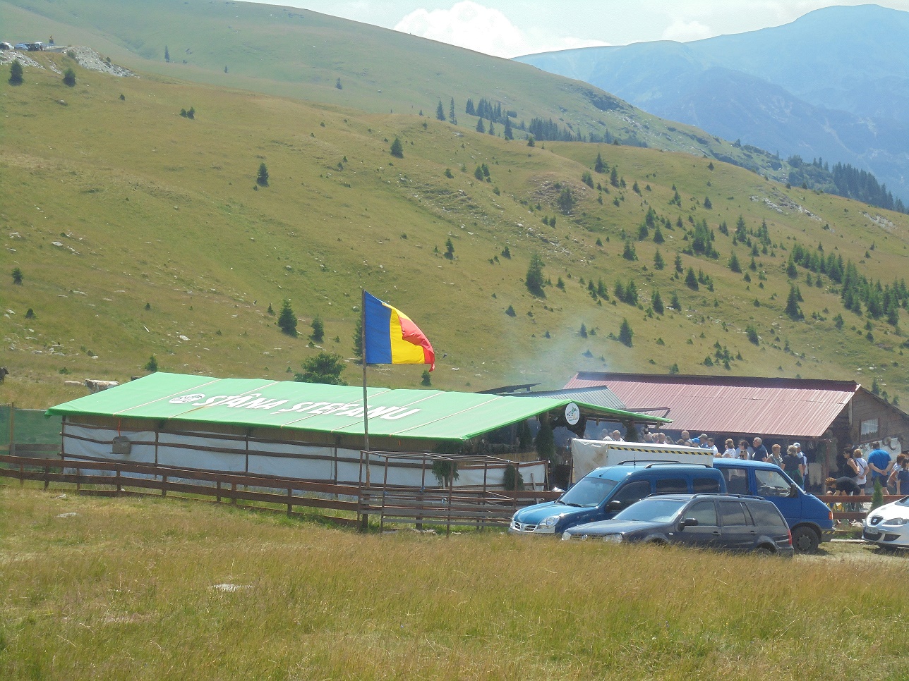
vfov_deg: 20.2
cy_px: 340
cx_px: 454
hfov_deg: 26.7
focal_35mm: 73
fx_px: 1917
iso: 100
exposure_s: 1/500
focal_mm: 13.1
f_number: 6.1
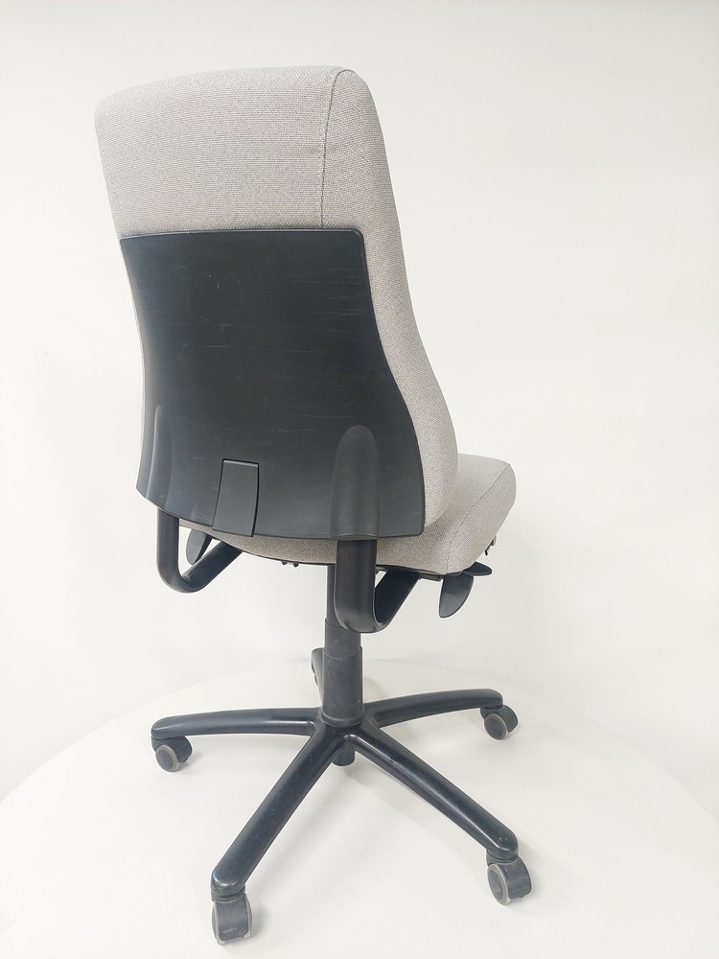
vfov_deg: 69.4
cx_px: 360
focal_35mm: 25
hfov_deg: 54.9
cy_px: 480
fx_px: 692
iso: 320
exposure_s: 1/50
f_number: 1.8
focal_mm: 5.23
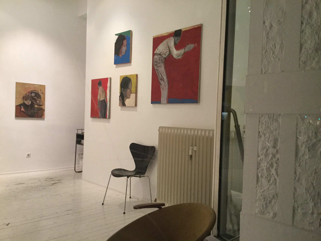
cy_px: 120
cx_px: 160
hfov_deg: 58.4
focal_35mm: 31
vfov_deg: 45.4
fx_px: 287
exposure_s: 1/33
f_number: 2.4
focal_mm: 3.3
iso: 200
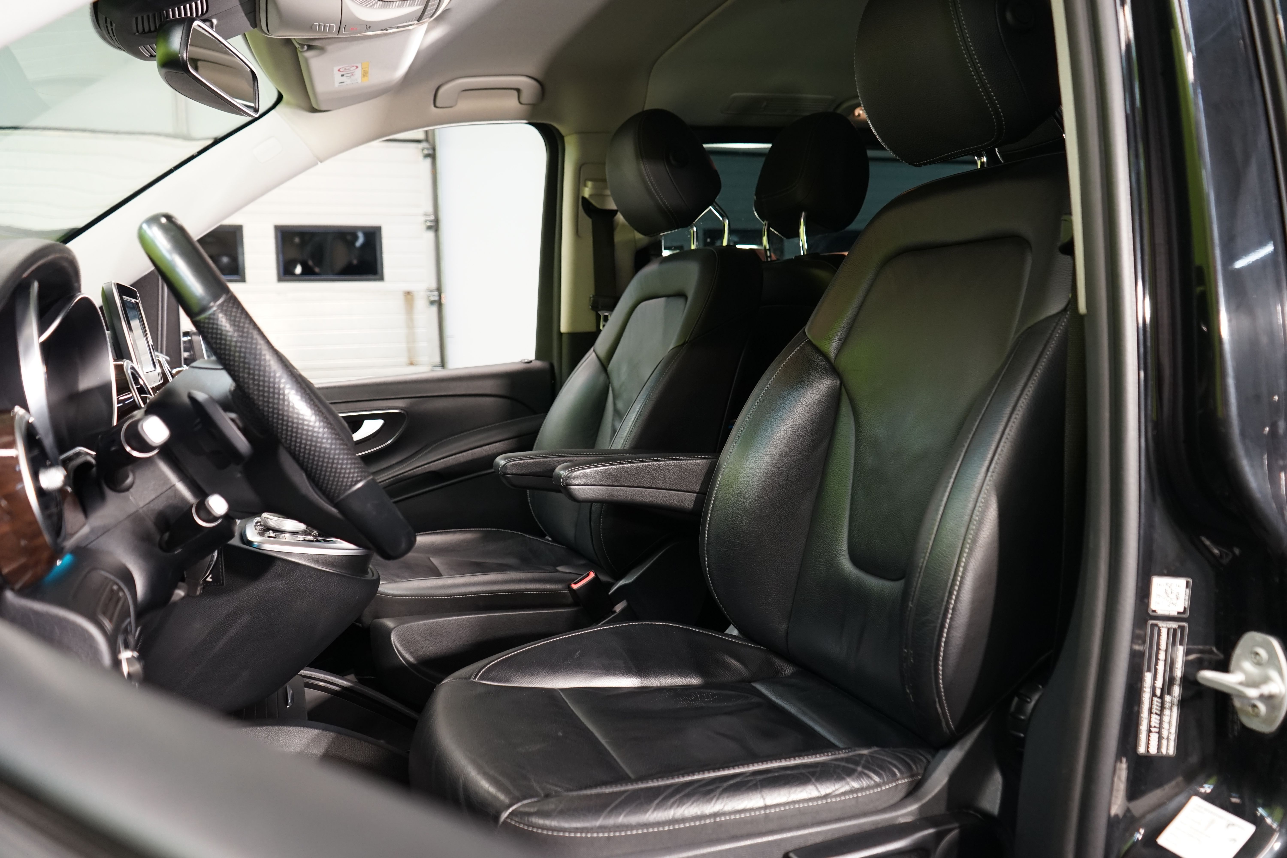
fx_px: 1001
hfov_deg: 65.5
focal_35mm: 28
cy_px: 429
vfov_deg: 46.4
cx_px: 644
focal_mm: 28
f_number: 4.5
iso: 1000
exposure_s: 1/30
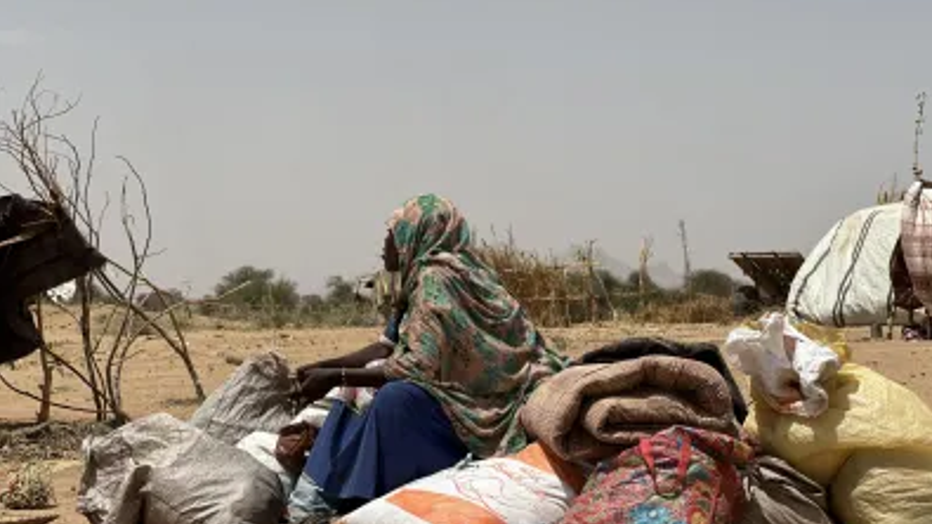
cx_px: 470
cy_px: 328
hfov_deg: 25.0
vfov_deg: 14.2
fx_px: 2100
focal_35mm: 85
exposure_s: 1/1085
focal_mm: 9
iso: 32
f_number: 2.8
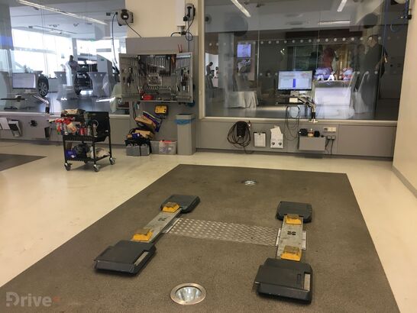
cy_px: 156
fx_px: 350
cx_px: 208
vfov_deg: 48.3
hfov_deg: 61.6
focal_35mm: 29
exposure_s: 1/33
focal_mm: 4.15
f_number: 2.2
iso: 25
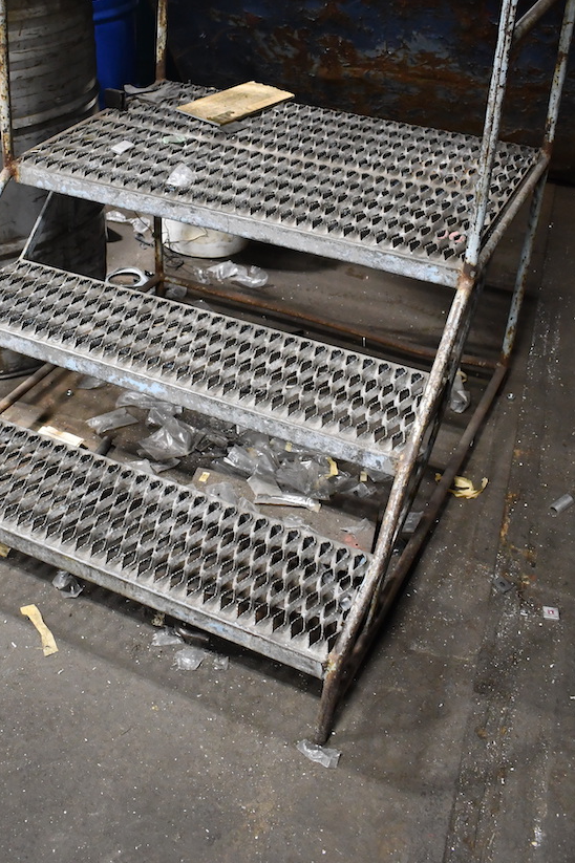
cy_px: 284
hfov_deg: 31.7
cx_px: 204
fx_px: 1007
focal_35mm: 42
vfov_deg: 45.7
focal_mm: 18
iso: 3200
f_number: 3.5
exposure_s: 1/125
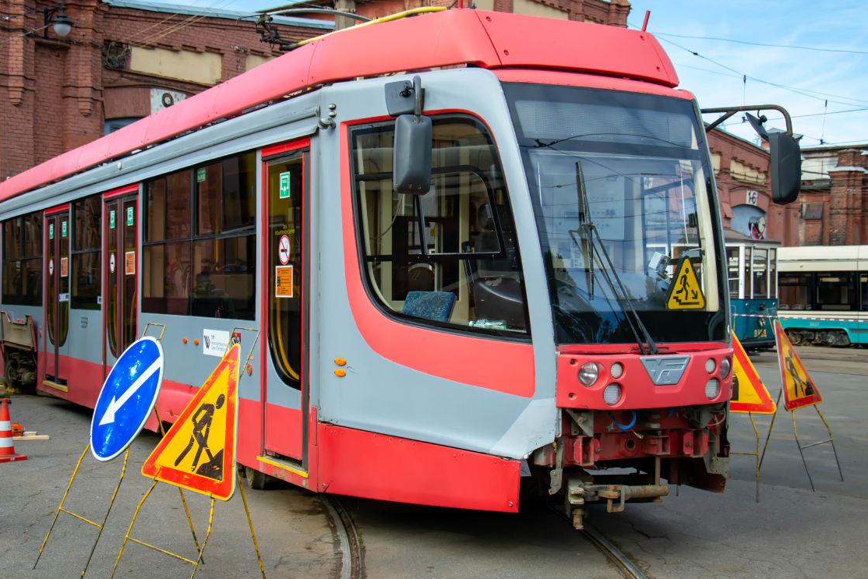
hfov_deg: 40.3
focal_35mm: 49
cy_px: 265
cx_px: 399
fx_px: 1182
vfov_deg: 27.5
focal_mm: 28
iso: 200
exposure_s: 1/400
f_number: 4.5
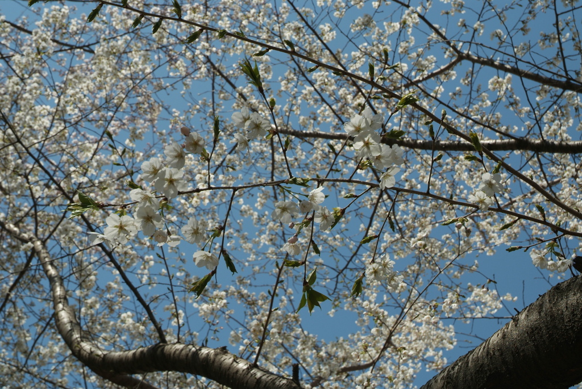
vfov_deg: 23.8
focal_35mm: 57
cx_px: 291
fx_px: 922
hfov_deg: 35.0
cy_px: 194
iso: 200
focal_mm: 38
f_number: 9.5
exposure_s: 1/350
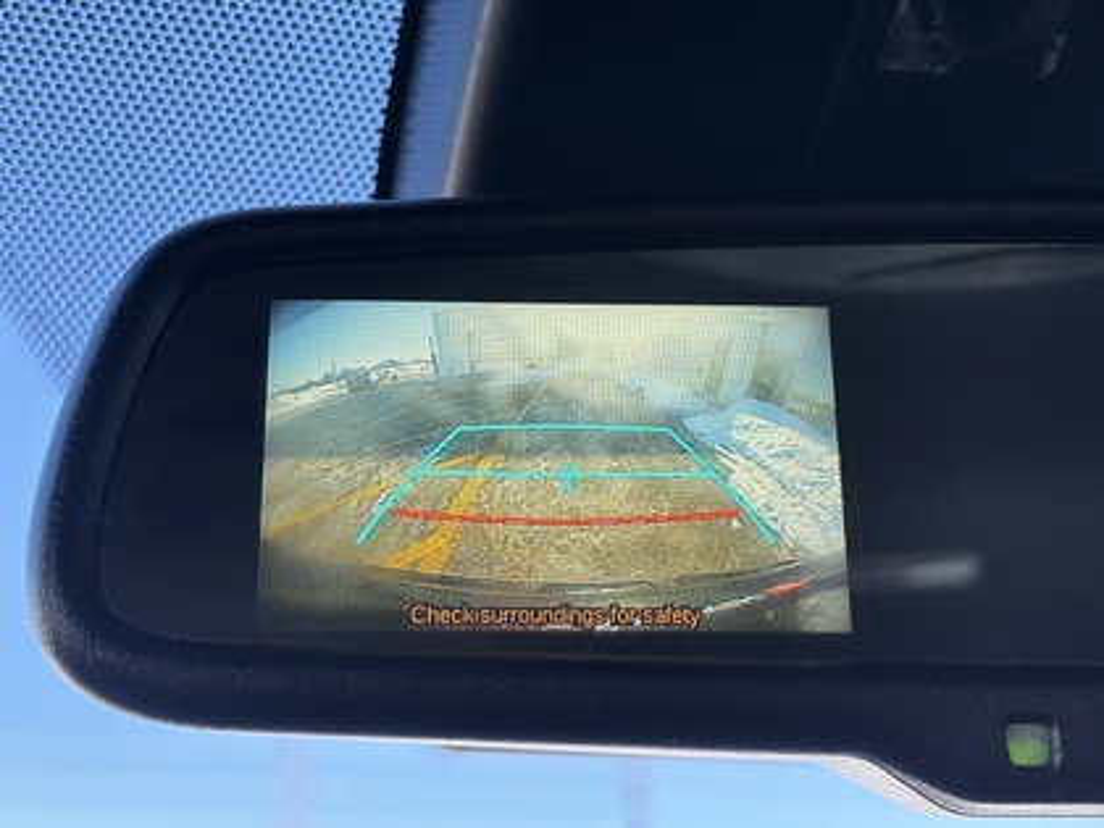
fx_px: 1658
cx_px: 552
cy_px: 414
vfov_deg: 28.0
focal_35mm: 52
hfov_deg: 36.8
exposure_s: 1/397
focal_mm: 5.96
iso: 32
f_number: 1.6
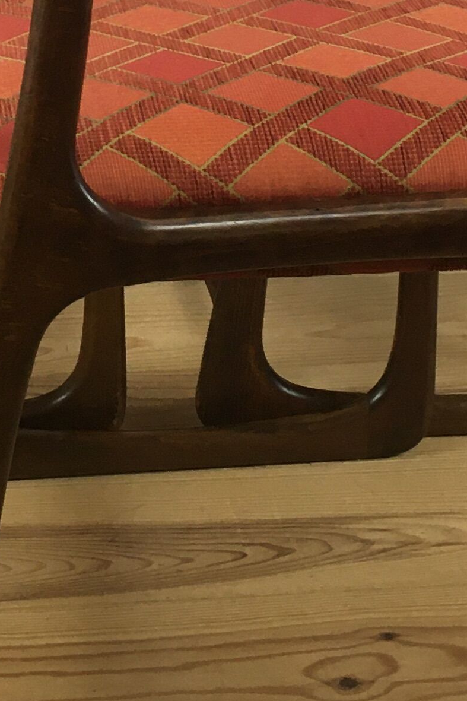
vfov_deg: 19.1
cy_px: -57
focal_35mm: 103
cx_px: 55
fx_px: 2005
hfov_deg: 13.2
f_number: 2.2
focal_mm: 4.15
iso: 40
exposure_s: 1/33
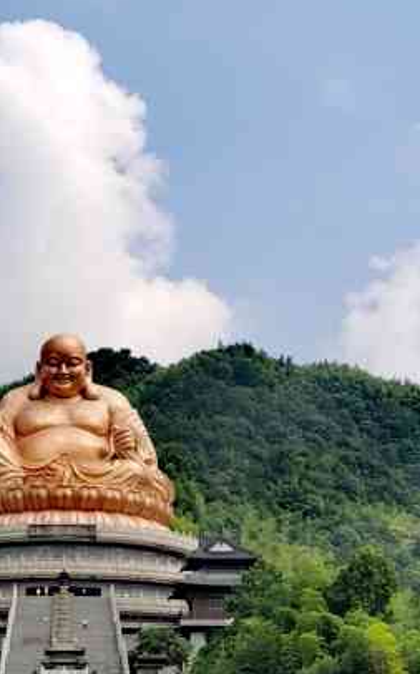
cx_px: 73
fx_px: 1835
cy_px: 522
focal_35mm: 100
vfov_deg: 20.6
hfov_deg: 13.0
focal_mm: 5.56
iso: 50
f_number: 1.6
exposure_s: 1/5000
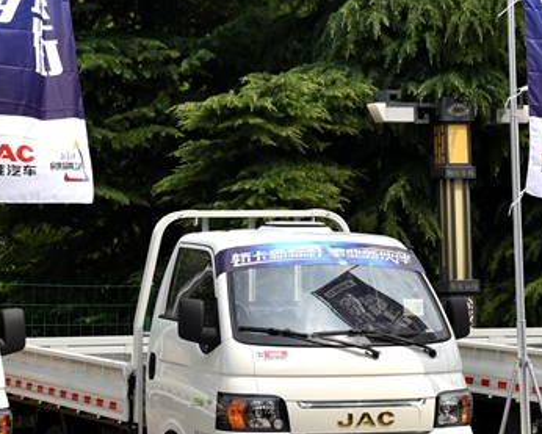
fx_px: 2583
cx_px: 326
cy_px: 120
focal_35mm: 161
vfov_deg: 9.6
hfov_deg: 12.0
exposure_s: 1/400
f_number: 10
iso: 200
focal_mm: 58
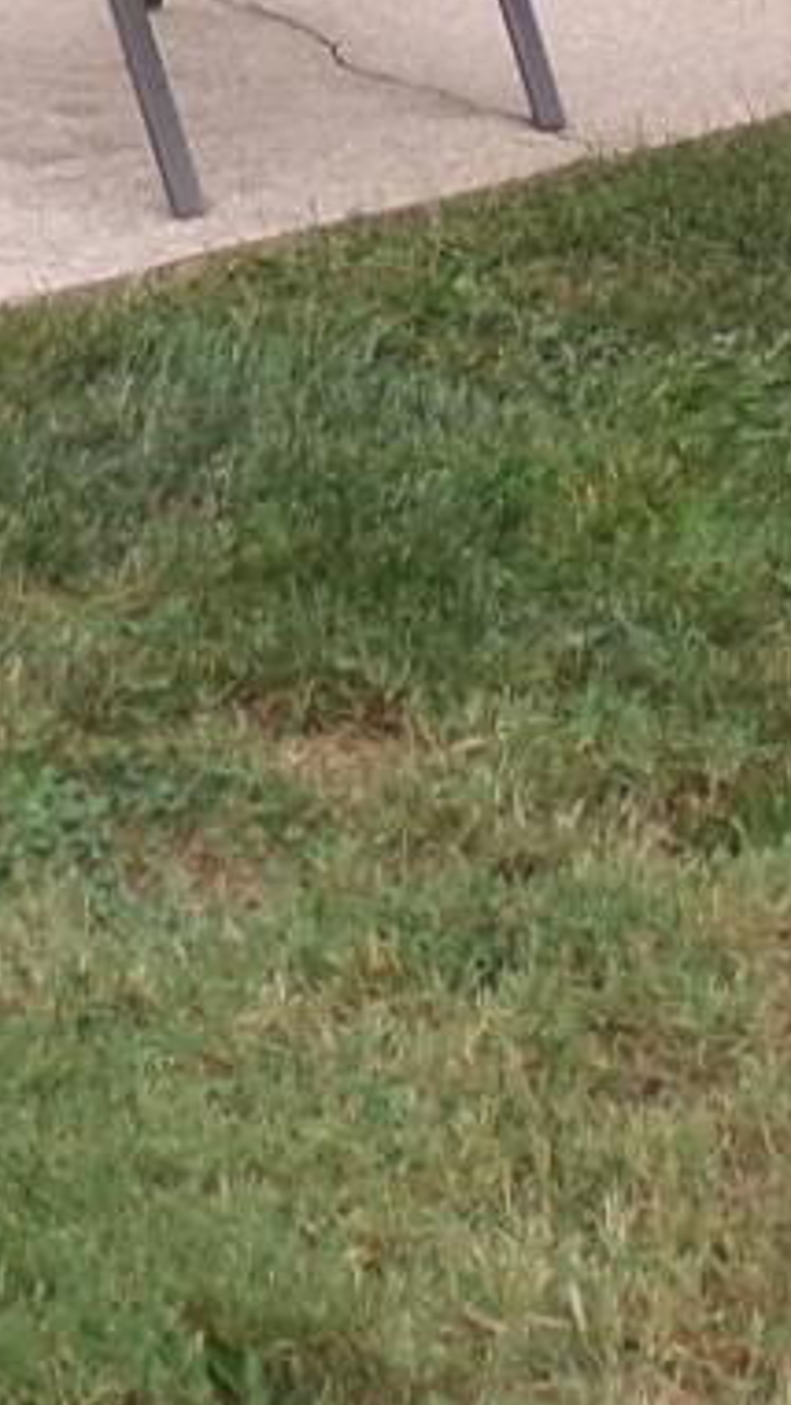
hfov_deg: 8.6
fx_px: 5253
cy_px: -621
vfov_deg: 14.3
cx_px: 499
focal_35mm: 141
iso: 100
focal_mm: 4.3
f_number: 3.7
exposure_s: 1/220
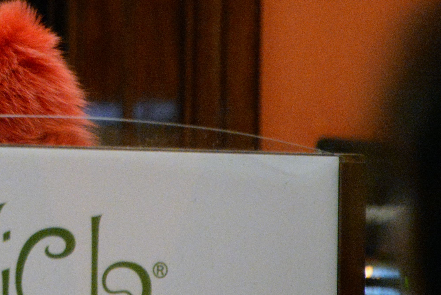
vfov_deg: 1.5
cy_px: 37
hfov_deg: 2.3
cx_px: -108
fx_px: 11030
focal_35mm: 900
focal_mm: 300
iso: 6400
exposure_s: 1/60
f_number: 5.6
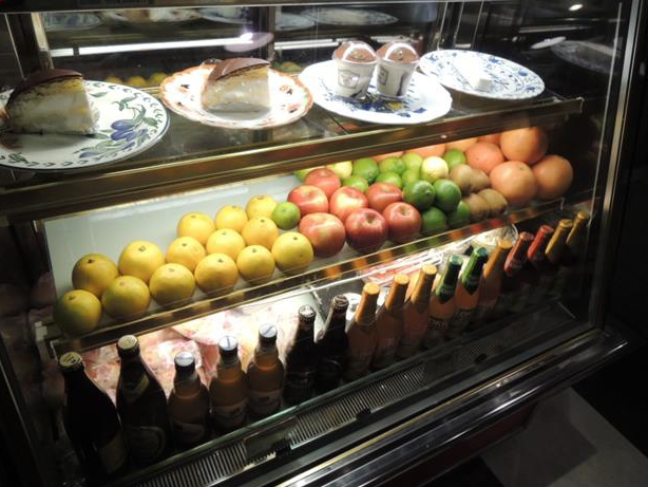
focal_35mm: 25
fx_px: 468
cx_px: 318
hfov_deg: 69.4
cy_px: 245
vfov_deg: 54.9
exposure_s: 1/30
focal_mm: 4.3
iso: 160
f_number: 2.8
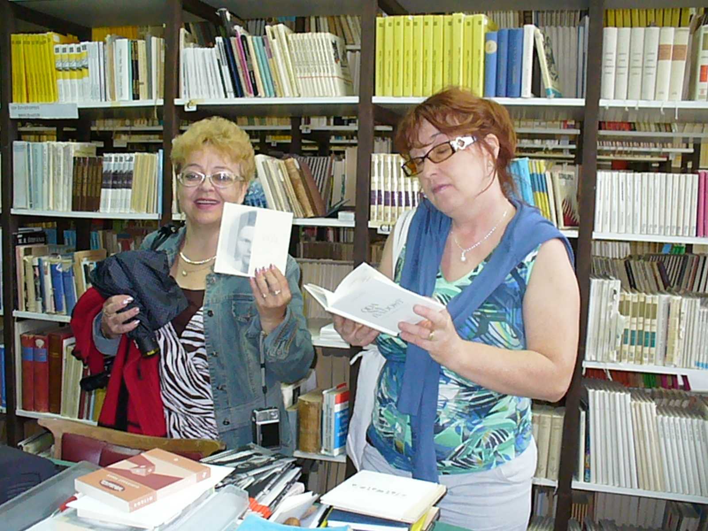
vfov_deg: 38.7
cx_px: 354
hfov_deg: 50.1
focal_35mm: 37
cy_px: 266
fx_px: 757
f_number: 2.8
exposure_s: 1/40
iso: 800
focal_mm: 6.1
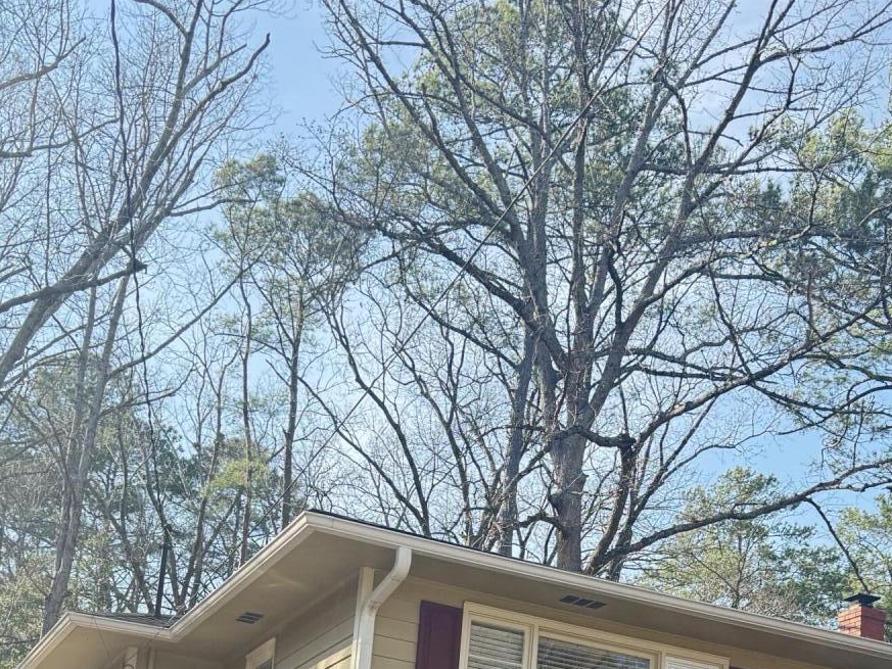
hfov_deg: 34.9
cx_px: 488
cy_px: 728
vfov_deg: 24.8
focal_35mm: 55
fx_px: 1417
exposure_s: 1/780
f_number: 1.78
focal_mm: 6.76
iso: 100
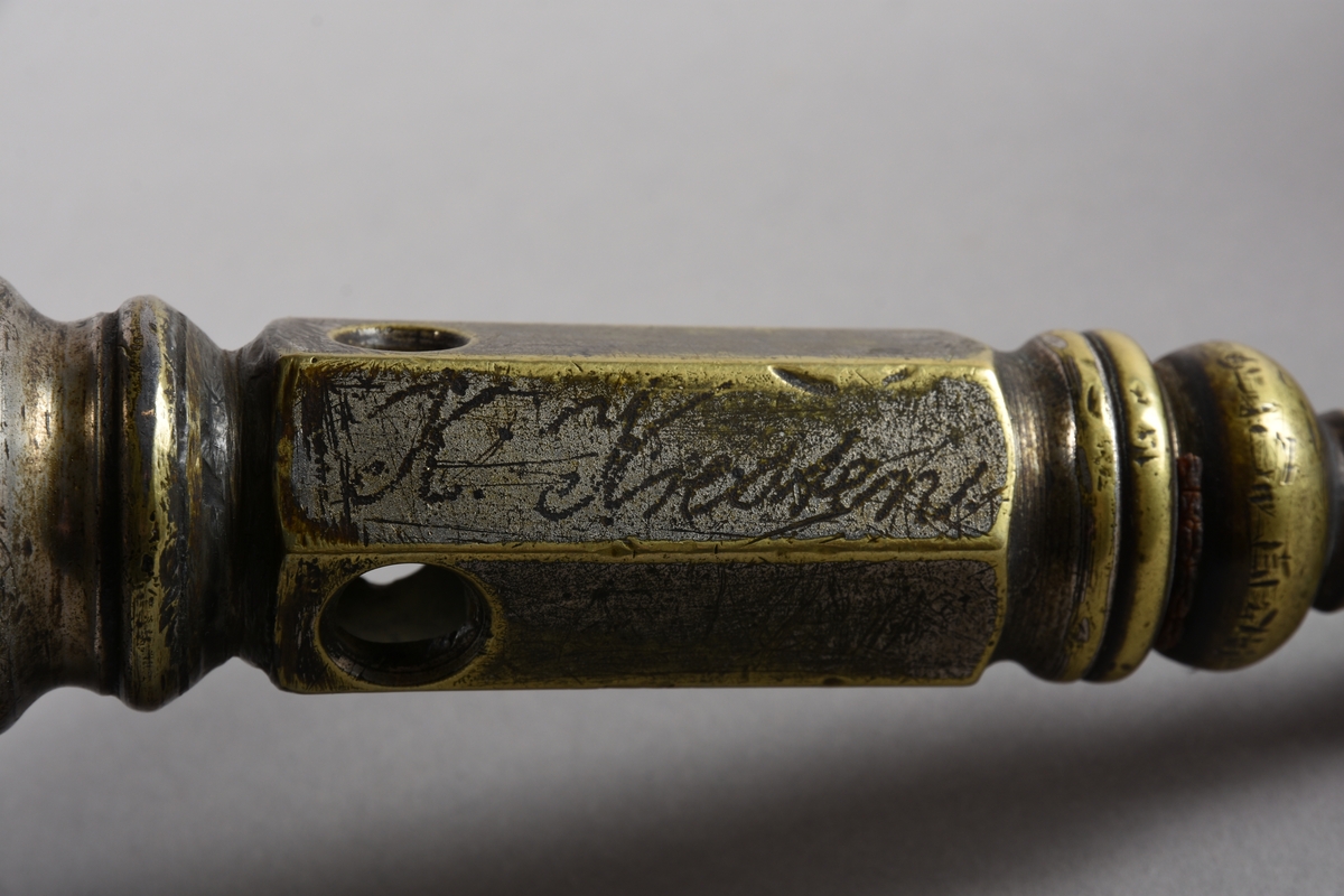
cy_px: 448
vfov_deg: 10.8
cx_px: 672
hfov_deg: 16.1
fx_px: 4760
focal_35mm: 128
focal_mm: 85
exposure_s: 1/125
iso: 100
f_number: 11
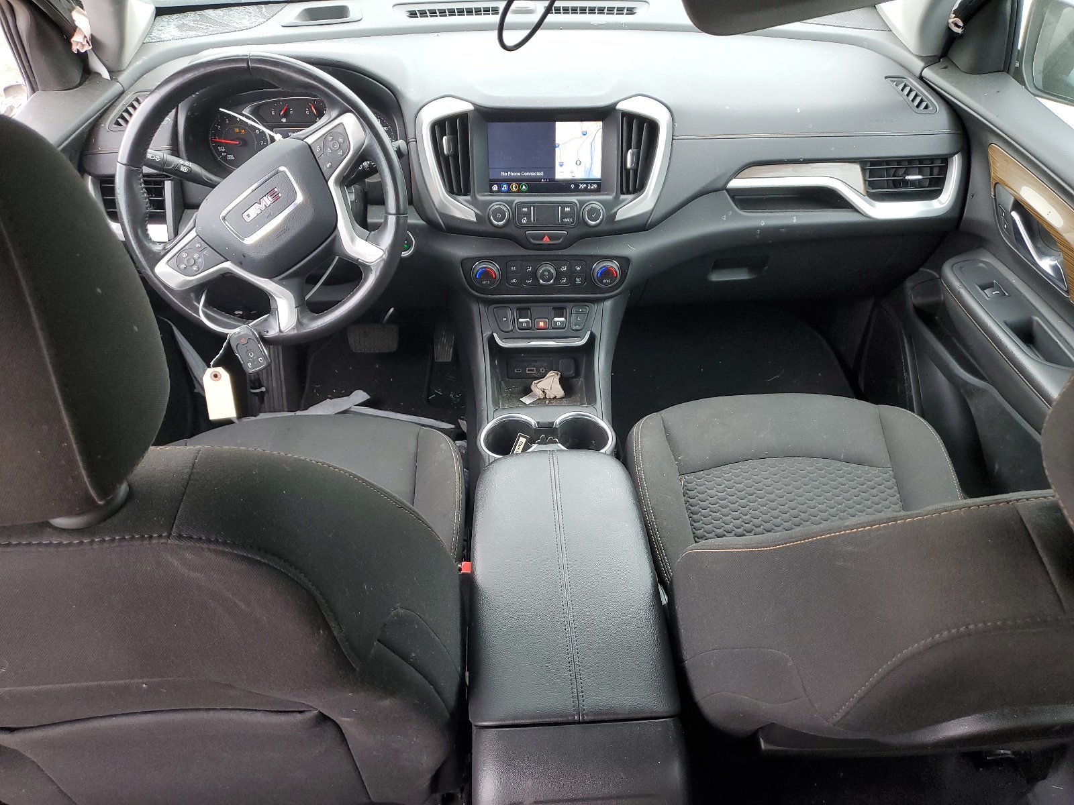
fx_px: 807
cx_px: 537
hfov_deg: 67.3
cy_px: 402
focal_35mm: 26
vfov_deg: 53.1
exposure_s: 1/120
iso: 70
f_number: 1.5
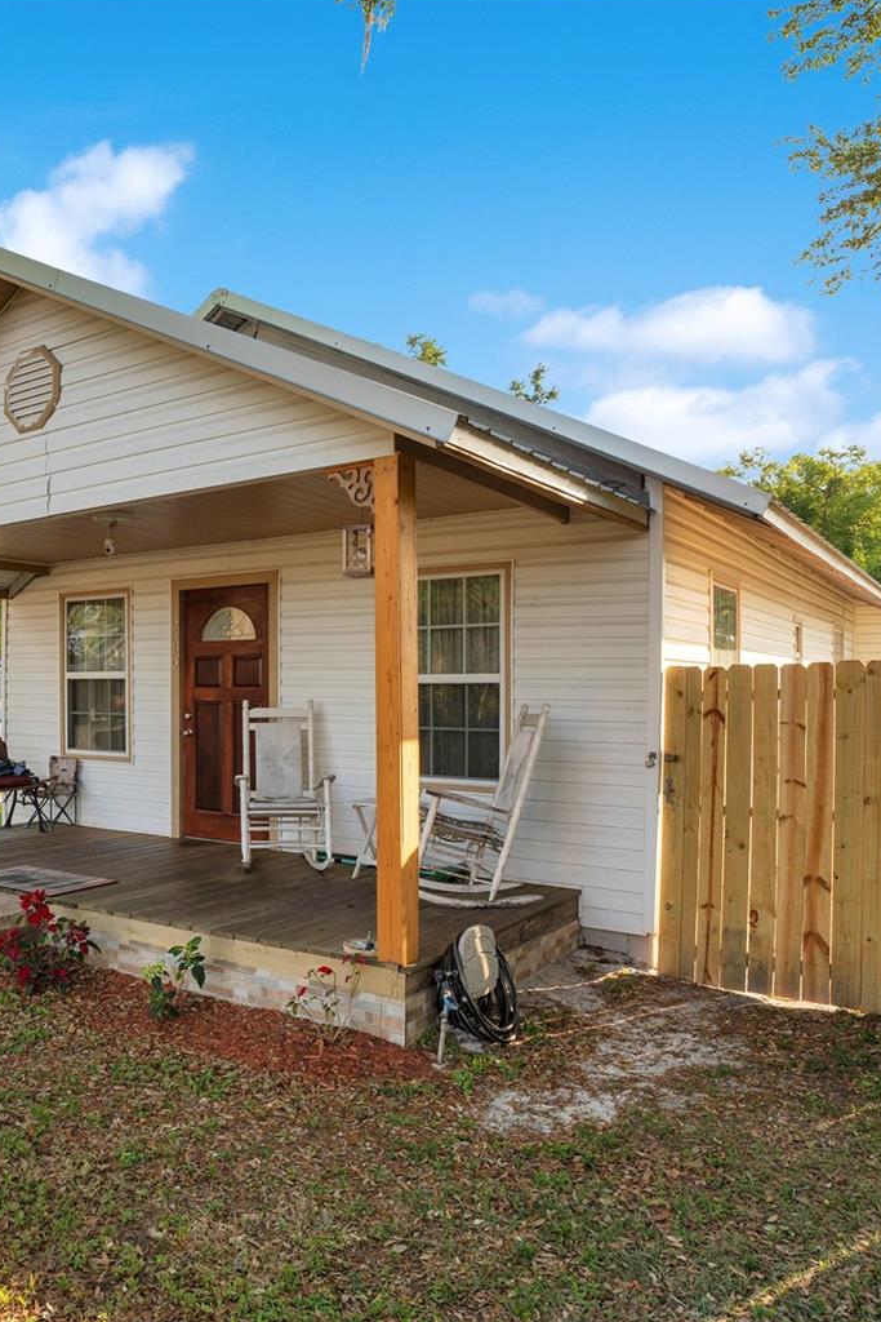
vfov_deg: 71.5
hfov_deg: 49.5
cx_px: 231
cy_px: 679
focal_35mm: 25
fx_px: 917
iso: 100
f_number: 8
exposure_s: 1/80
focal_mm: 16
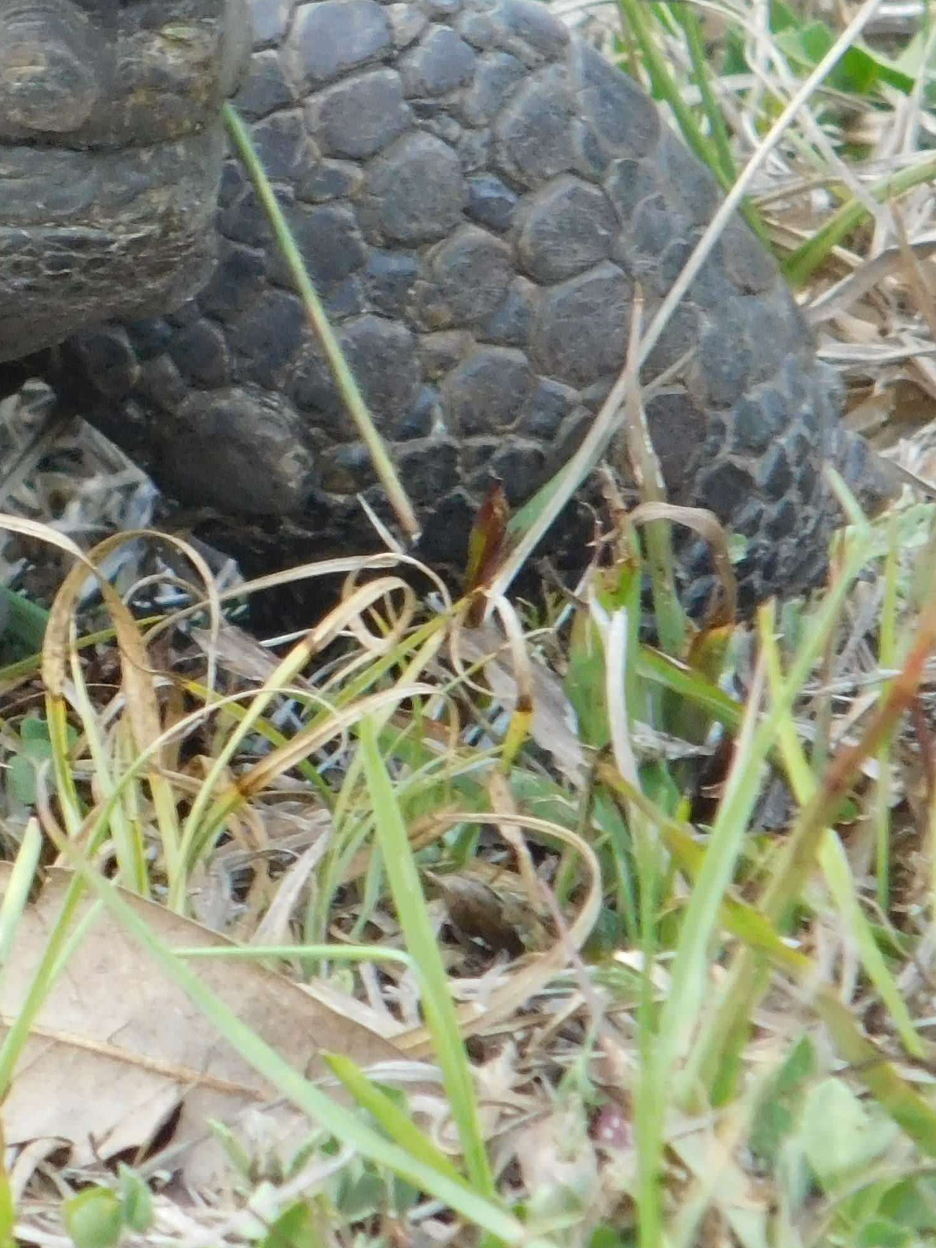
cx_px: -129
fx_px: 71845
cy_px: 413
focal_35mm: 1993
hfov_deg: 0.7
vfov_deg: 1.0
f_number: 6.5
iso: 450
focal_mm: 152
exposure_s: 1/125
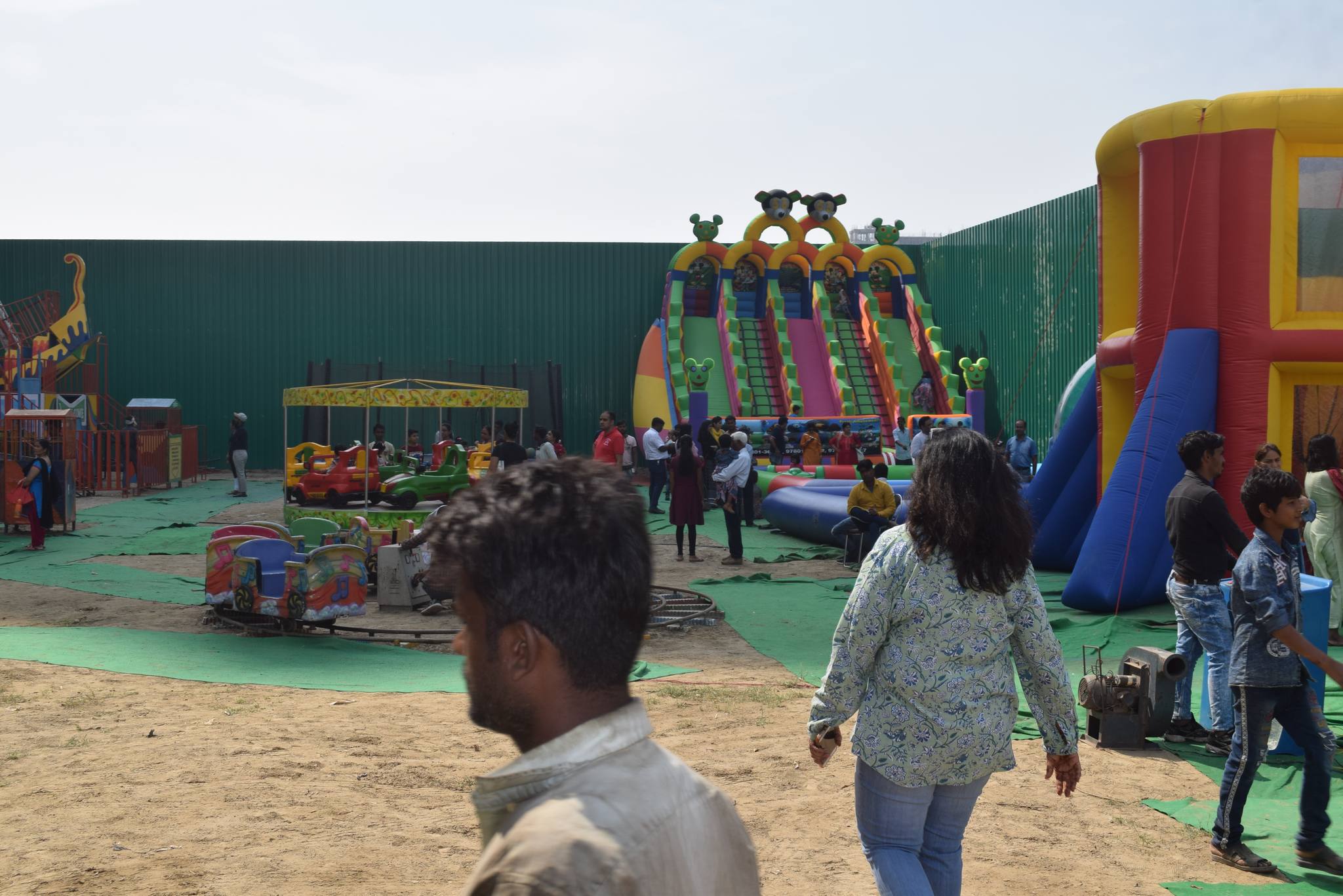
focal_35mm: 39
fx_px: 1455
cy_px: 448
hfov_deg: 49.5
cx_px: 672
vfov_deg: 34.2
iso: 100
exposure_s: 1/200
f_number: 10
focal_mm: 26
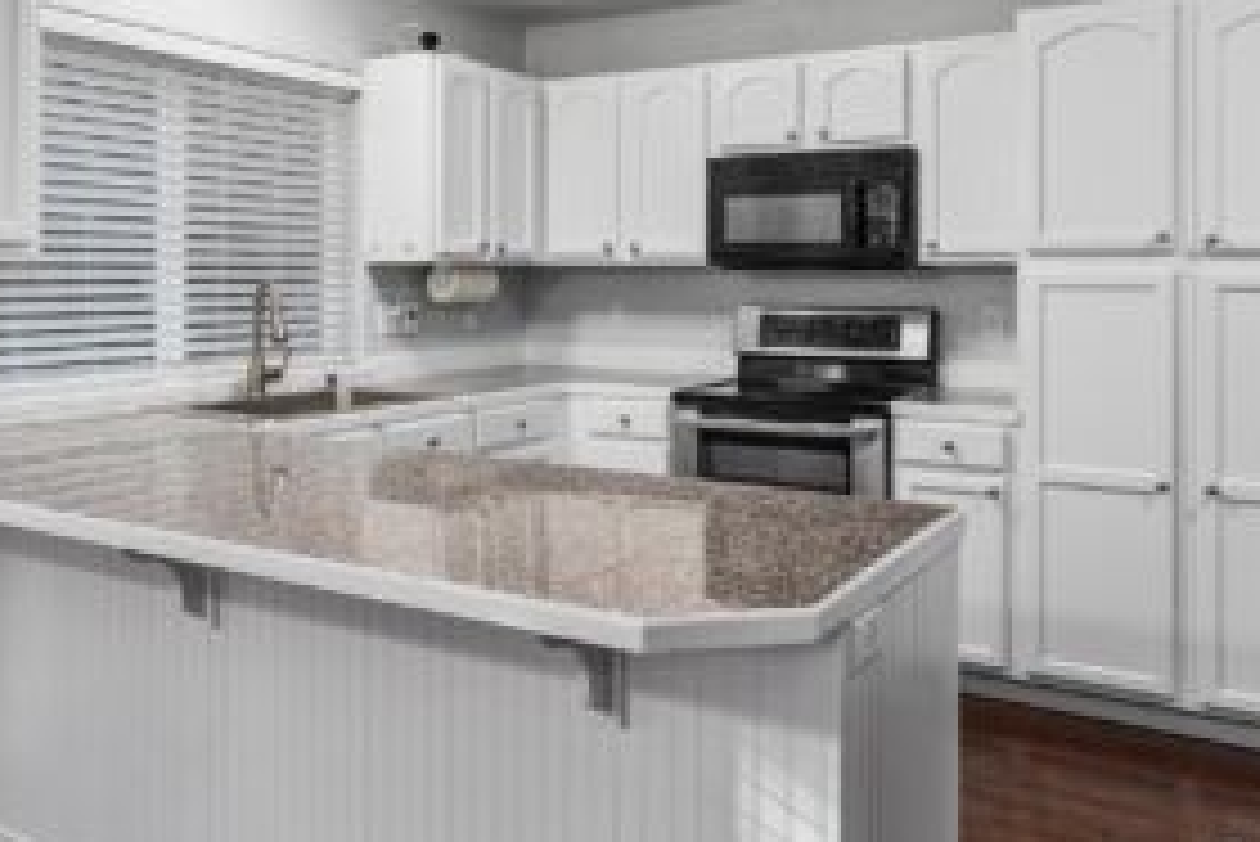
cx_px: 562
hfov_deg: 61.8
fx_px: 1050
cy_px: 308
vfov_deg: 43.3
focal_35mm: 30
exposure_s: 1/60
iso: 200
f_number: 7.1
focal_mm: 21
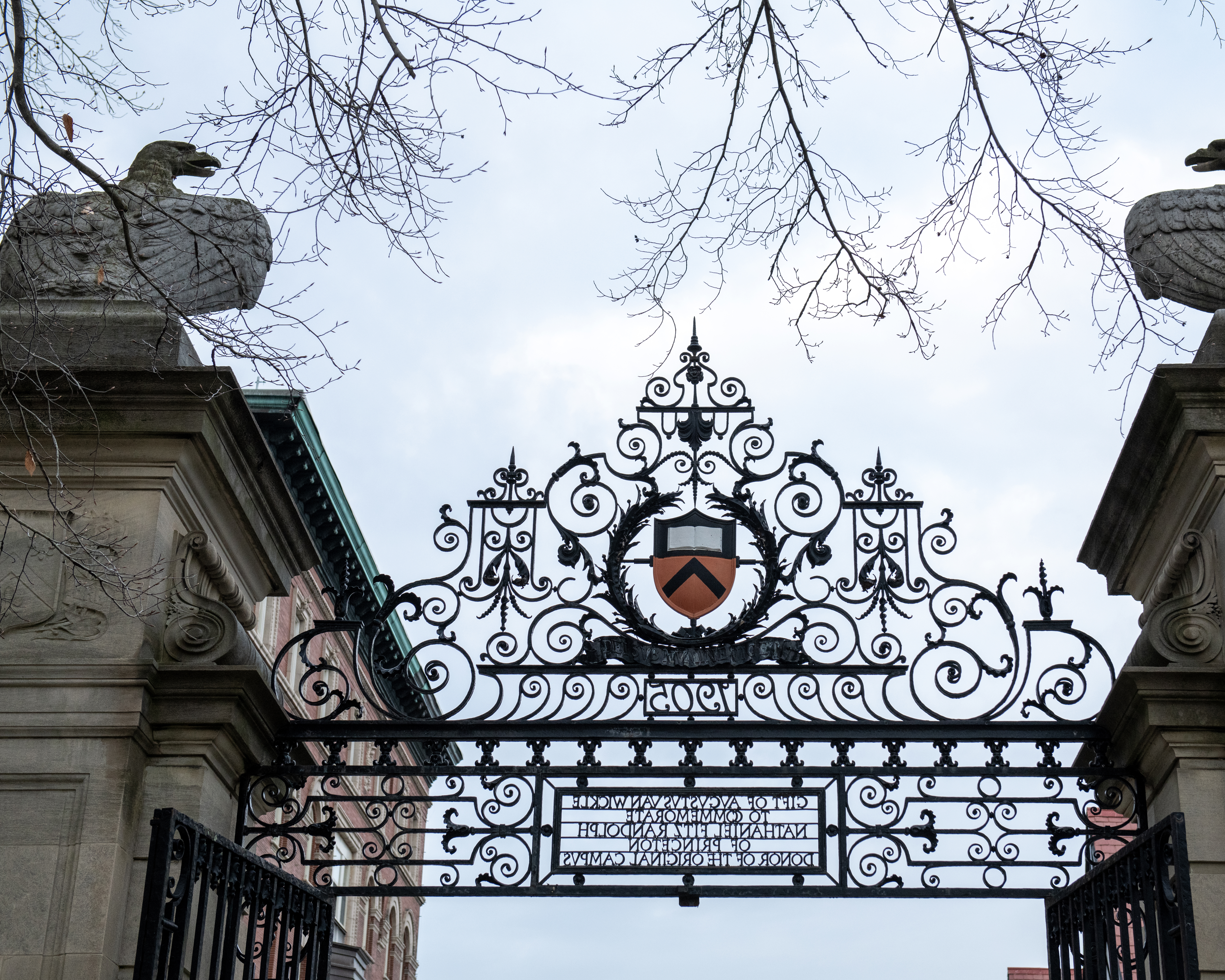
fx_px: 2066
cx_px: 682
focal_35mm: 57
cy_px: 495
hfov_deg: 33.0
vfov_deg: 26.7
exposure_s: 1/160
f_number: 6.3
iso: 500
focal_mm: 50
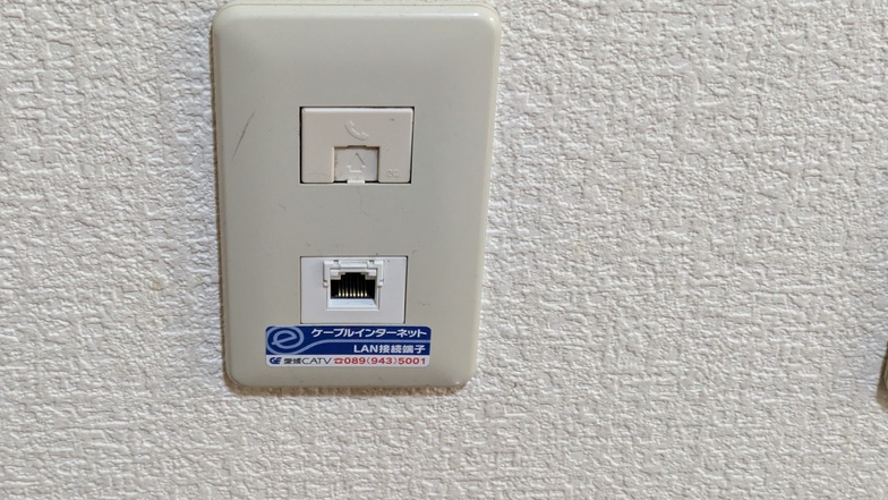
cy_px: 187
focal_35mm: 68
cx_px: 383
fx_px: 1601
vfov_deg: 17.7
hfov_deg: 31.0
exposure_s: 1/60
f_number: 1.89
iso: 513
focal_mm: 5.43
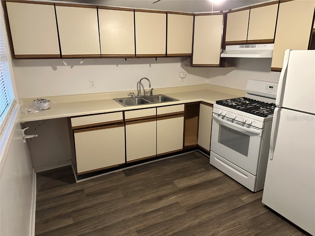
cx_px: 158
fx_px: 218
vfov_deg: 56.8
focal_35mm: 24
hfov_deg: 71.6
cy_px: 118
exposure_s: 1/60
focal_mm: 6.86
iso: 640
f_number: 1.78
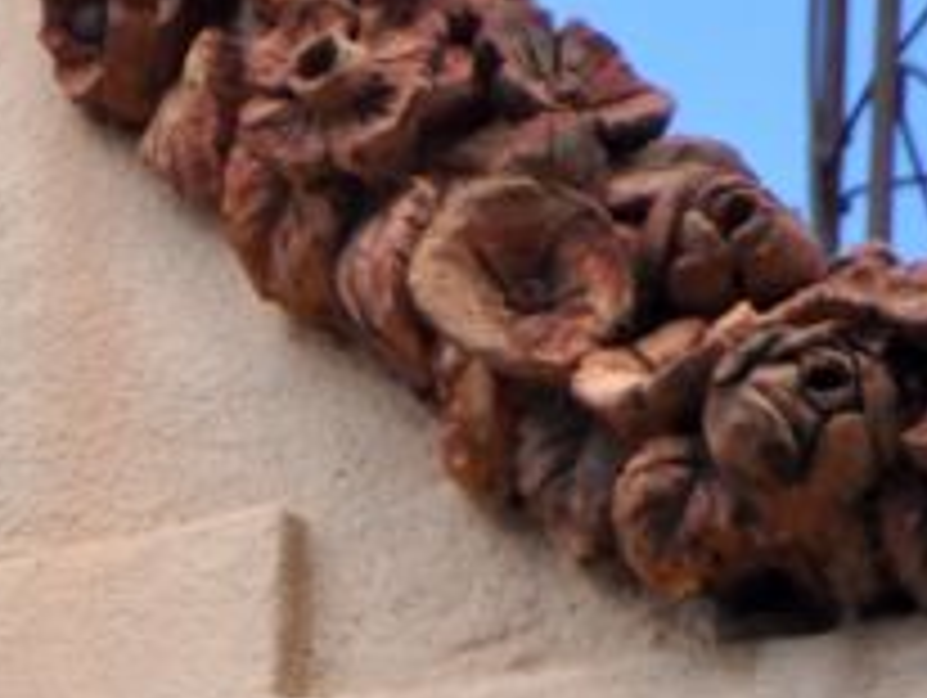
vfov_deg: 1.0
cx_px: -1080
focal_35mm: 1429
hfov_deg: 1.4
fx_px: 38313
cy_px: -99
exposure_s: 1/500
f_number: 5.6
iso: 320
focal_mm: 200
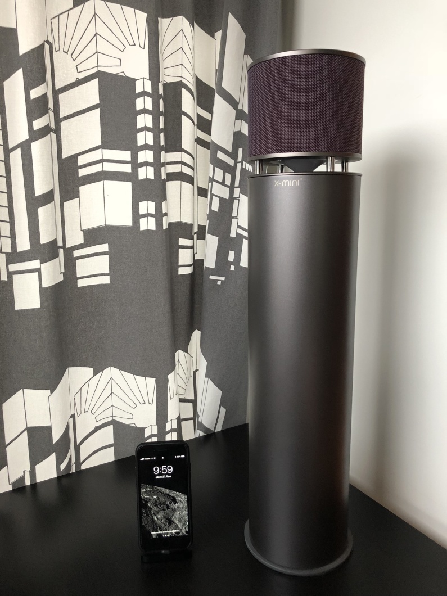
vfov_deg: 61.7
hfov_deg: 48.2
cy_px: 298
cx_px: 224
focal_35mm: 29
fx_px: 499
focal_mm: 3.99
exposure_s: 1/17
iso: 80
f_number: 1.8
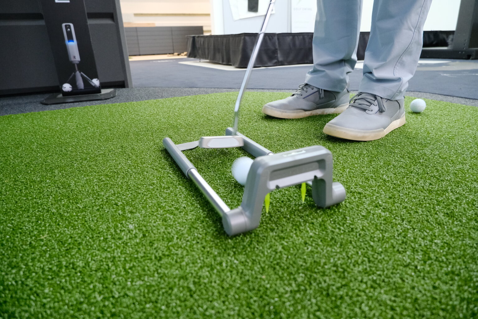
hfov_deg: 76.1
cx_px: 239
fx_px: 305
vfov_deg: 55.1
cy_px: 160
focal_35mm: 23
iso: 3200
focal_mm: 15.2
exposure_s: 1/60
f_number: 3.5
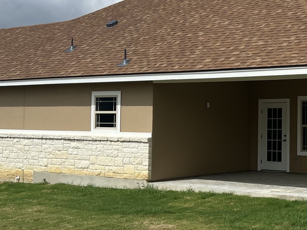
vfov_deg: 21.3
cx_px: 280
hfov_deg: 27.1
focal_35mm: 69
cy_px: 106
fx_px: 612
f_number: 1.5
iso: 50
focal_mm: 5.7
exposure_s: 1/7463
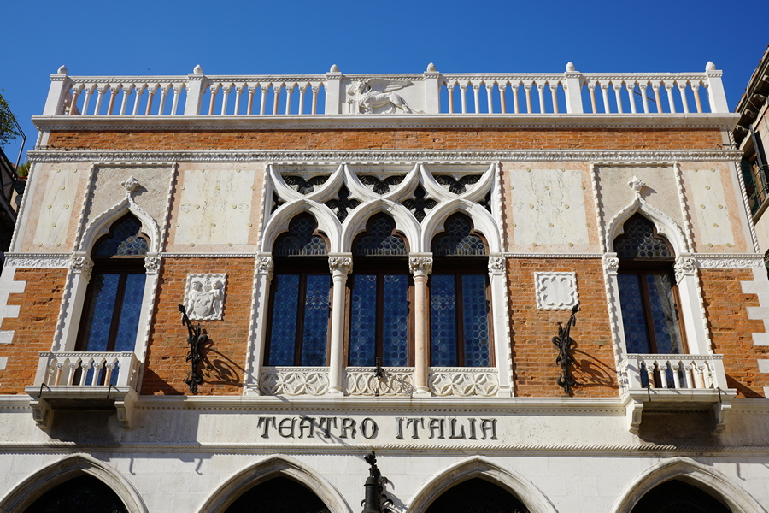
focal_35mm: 35
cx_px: 384
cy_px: 256
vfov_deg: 37.9
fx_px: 748
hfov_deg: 54.4
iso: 100
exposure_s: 1/160
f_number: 10
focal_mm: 35
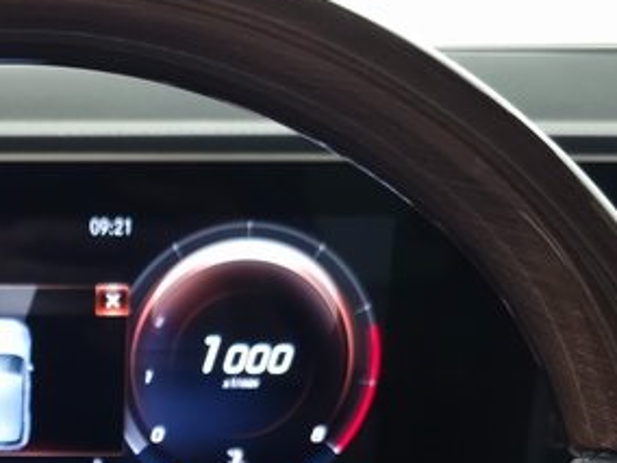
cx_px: 24
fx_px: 1479
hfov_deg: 22.8
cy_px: 735
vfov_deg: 16.0
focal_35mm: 83
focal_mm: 6.3
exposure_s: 1/60
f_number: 1.7
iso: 200
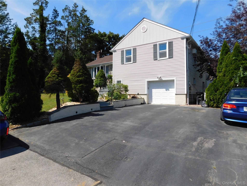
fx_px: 164
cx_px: 124
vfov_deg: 58.9
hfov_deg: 73.9
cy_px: 93
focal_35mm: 23
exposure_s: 1/400
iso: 125
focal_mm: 4
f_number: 6
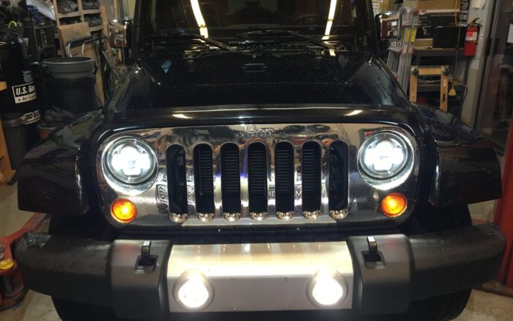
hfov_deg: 61.2
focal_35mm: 31
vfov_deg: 40.6
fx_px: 433
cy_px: 161
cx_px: 255
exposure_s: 1/30
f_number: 2.2
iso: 100
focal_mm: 4.15
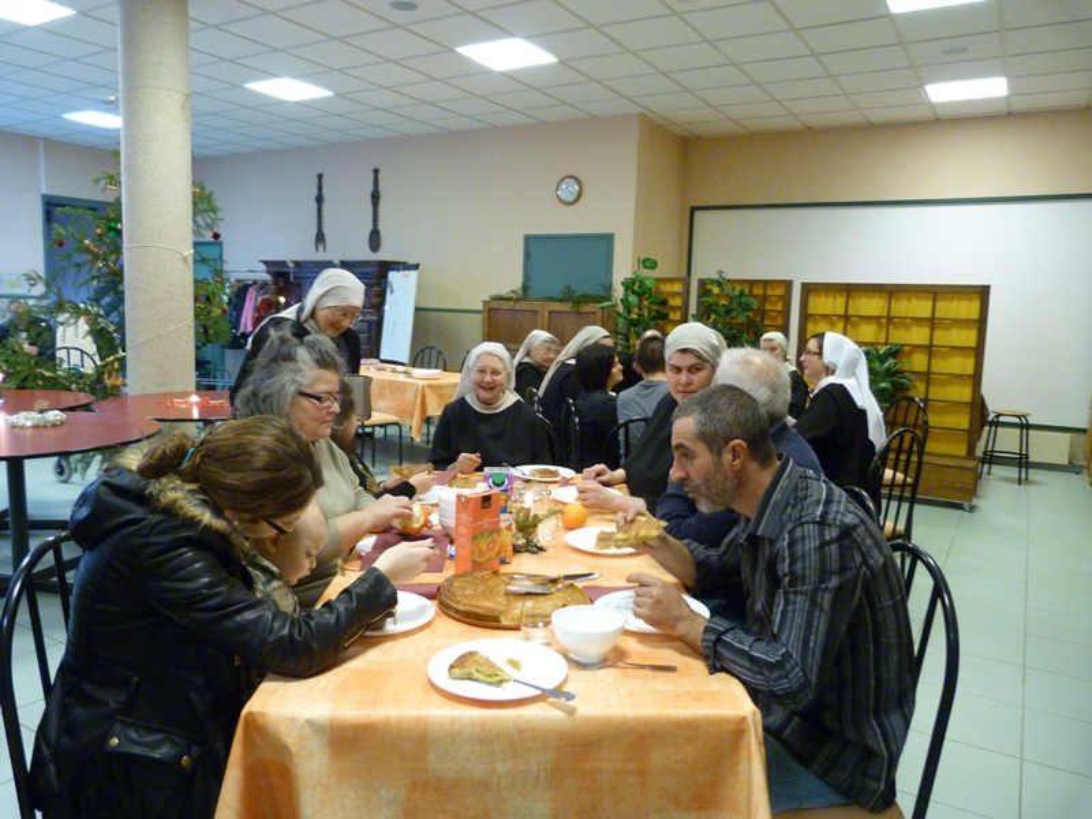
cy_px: 410
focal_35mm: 25
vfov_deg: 54.9
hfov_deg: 69.4
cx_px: 546
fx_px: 789
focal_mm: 4.5
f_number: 2.8
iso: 400
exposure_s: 1/13
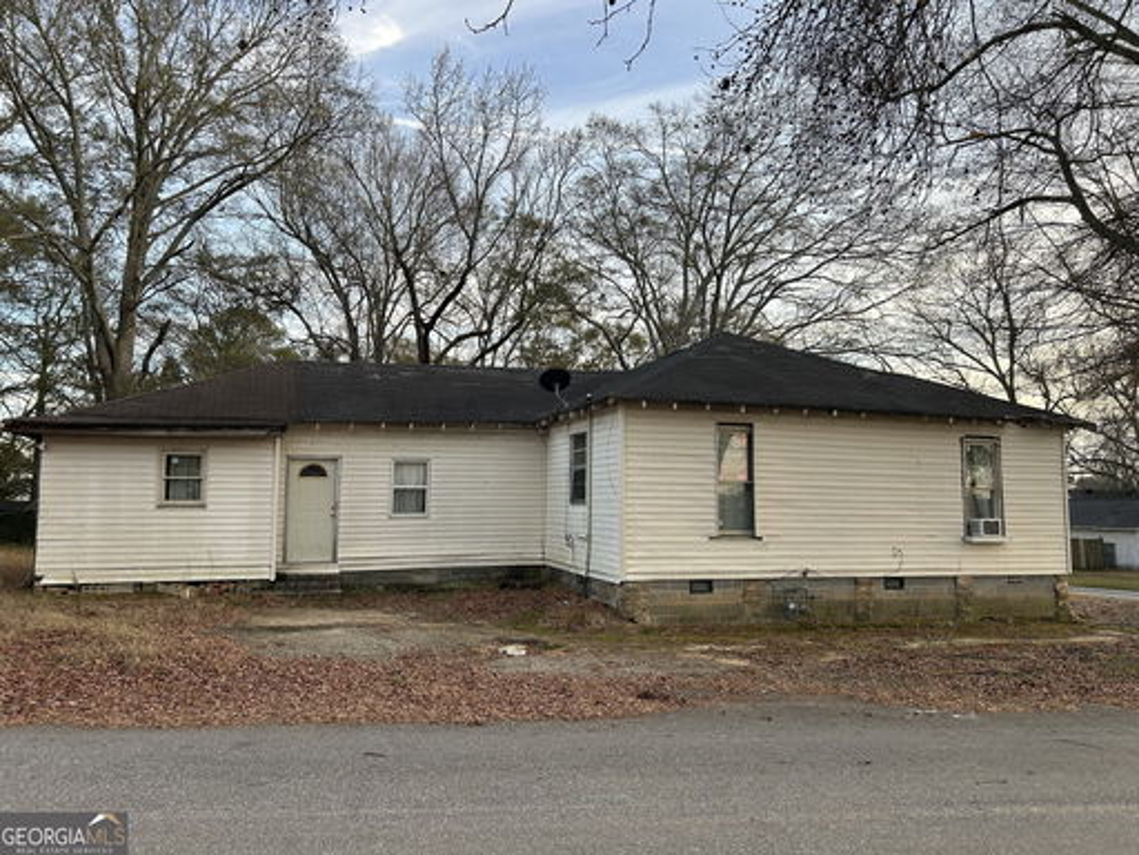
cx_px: 570
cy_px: 428
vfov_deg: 53.1
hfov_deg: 67.3
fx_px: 856
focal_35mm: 26
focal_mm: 5.7
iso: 50
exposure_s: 1/567
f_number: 1.5
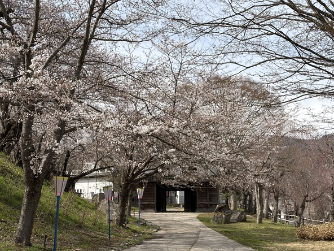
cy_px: 126
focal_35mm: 52
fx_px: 502
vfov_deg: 28.0
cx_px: 167
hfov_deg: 36.8
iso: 32
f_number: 1.6
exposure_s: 1/2994
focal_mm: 5.96
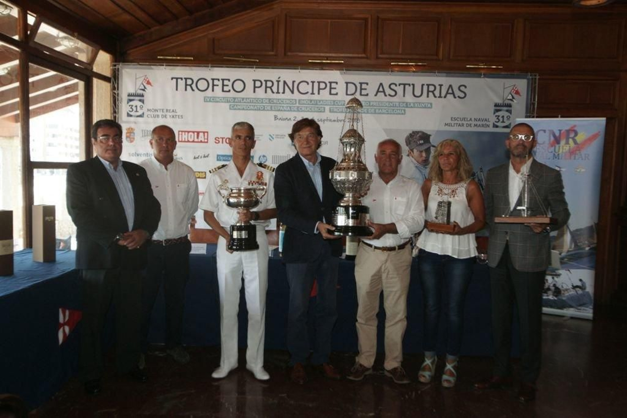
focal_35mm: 35
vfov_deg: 37.9
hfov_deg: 54.4
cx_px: 314
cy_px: 209
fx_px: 610
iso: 800
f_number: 5.6
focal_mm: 35
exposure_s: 1/125
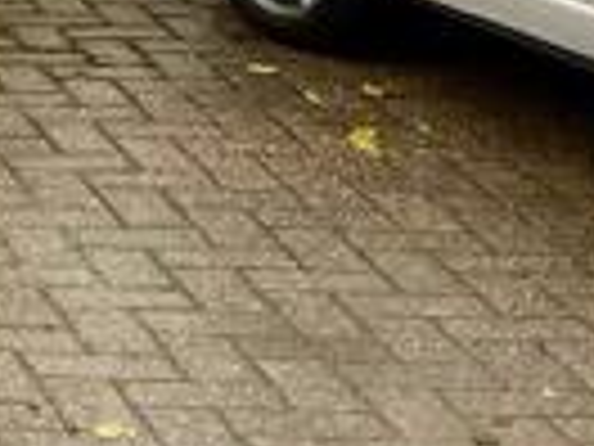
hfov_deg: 8.6
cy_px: -860
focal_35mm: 201
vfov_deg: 6.7
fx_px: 3449
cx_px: -999
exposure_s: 1/204
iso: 40
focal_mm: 5.1
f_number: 1.6
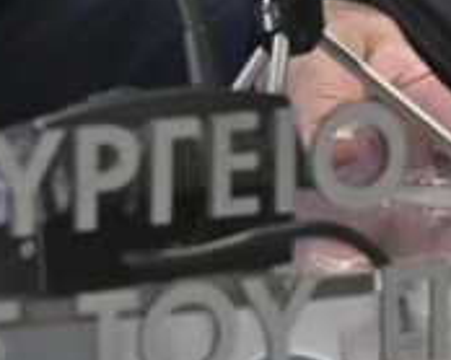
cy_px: -562
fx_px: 12100
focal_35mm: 907
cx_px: -389
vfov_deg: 1.7
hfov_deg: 2.1
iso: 4000
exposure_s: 1/320
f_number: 4.5
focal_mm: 140
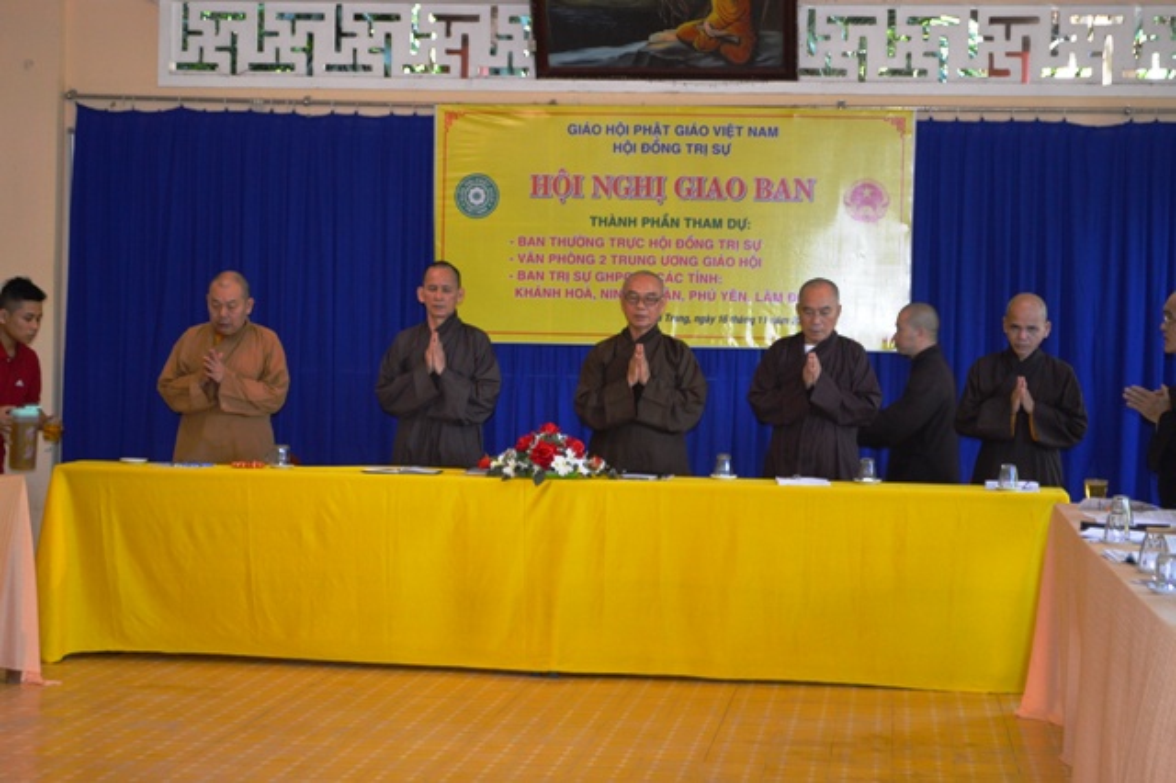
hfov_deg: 27.0
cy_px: 392
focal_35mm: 75
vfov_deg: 18.2
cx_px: 588
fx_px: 2449
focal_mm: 50
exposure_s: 1/60
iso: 800
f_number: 5.6
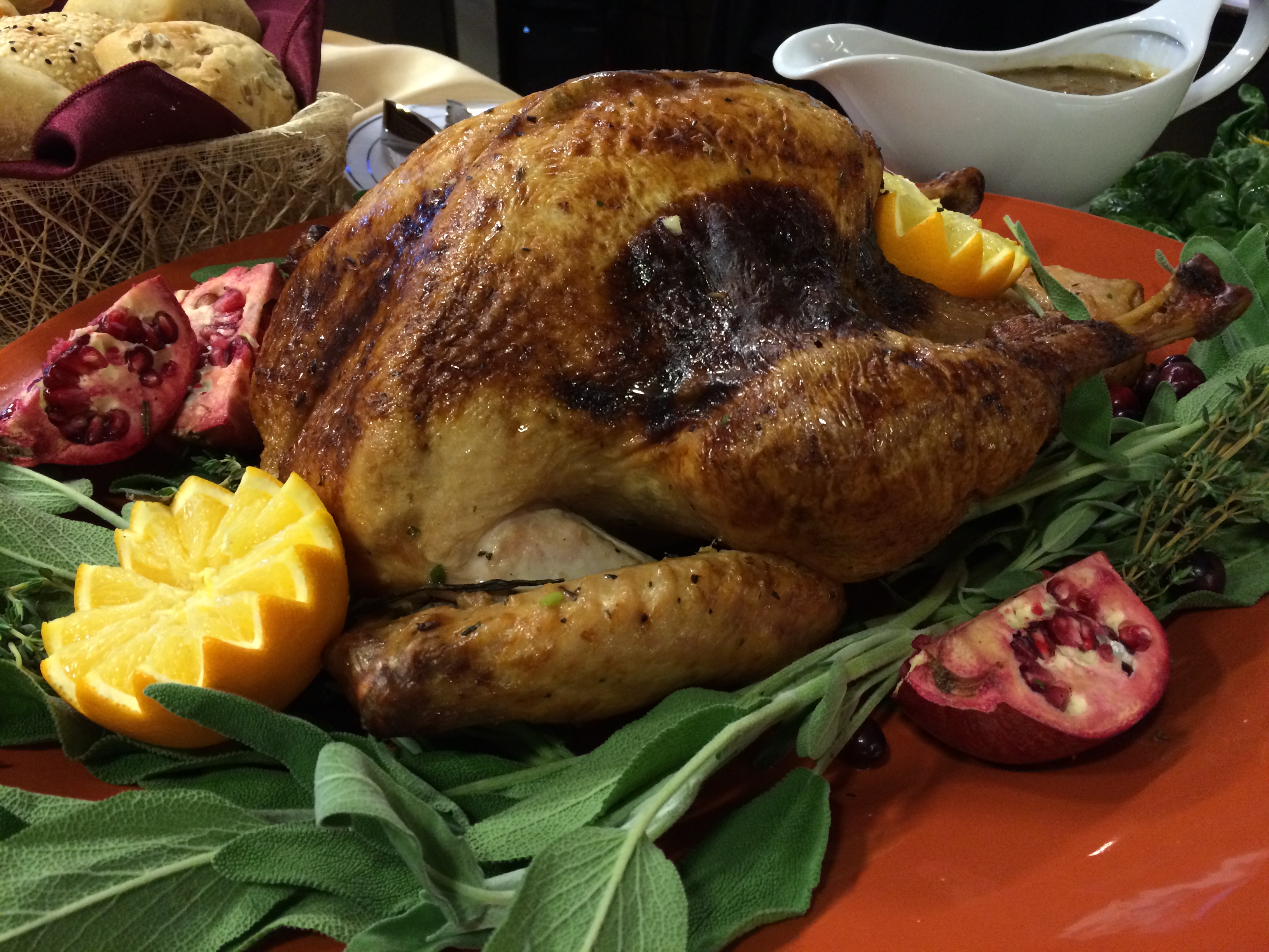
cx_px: 634
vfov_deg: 48.2
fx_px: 1063
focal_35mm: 29
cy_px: 476
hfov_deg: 61.7
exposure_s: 1/30
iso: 200
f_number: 2.2
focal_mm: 4.15
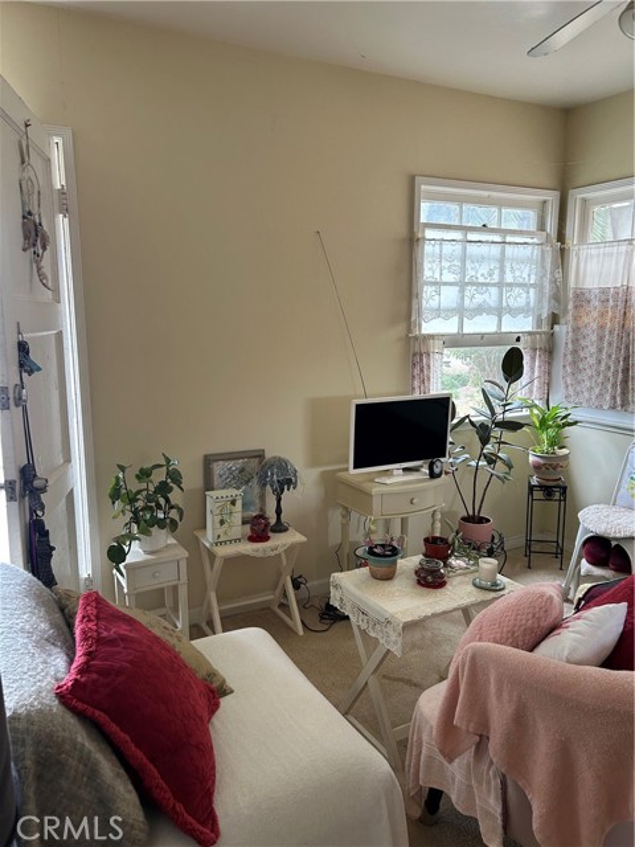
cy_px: 424
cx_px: 318
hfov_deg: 53.1
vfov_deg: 67.3
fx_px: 636
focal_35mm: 26
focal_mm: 5.7
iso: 125
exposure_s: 1/114
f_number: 1.5
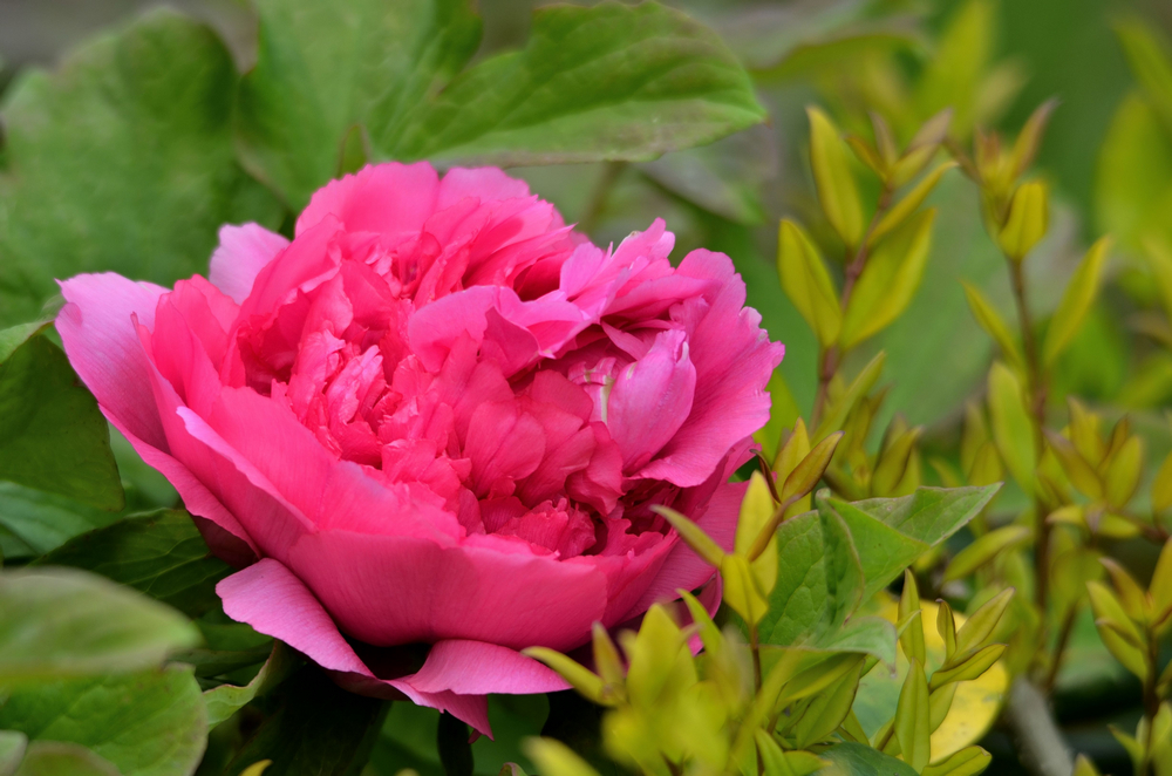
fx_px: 18515
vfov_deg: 2.4
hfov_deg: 3.6
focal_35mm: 570
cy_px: 388
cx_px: 586
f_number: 8
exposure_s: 1/250
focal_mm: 380
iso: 100
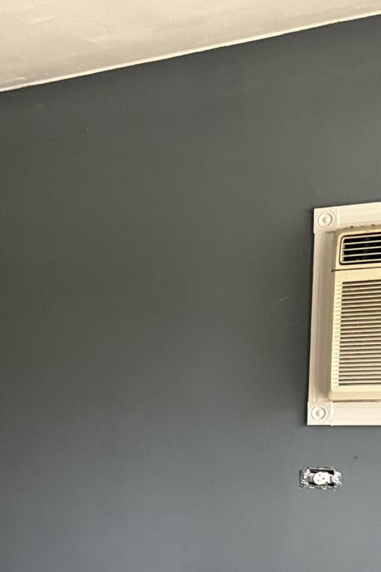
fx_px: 1112
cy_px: 542
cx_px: -96
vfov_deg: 27.5
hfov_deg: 18.3
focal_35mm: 70
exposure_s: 1/60
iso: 640
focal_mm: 6.76
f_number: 1.78
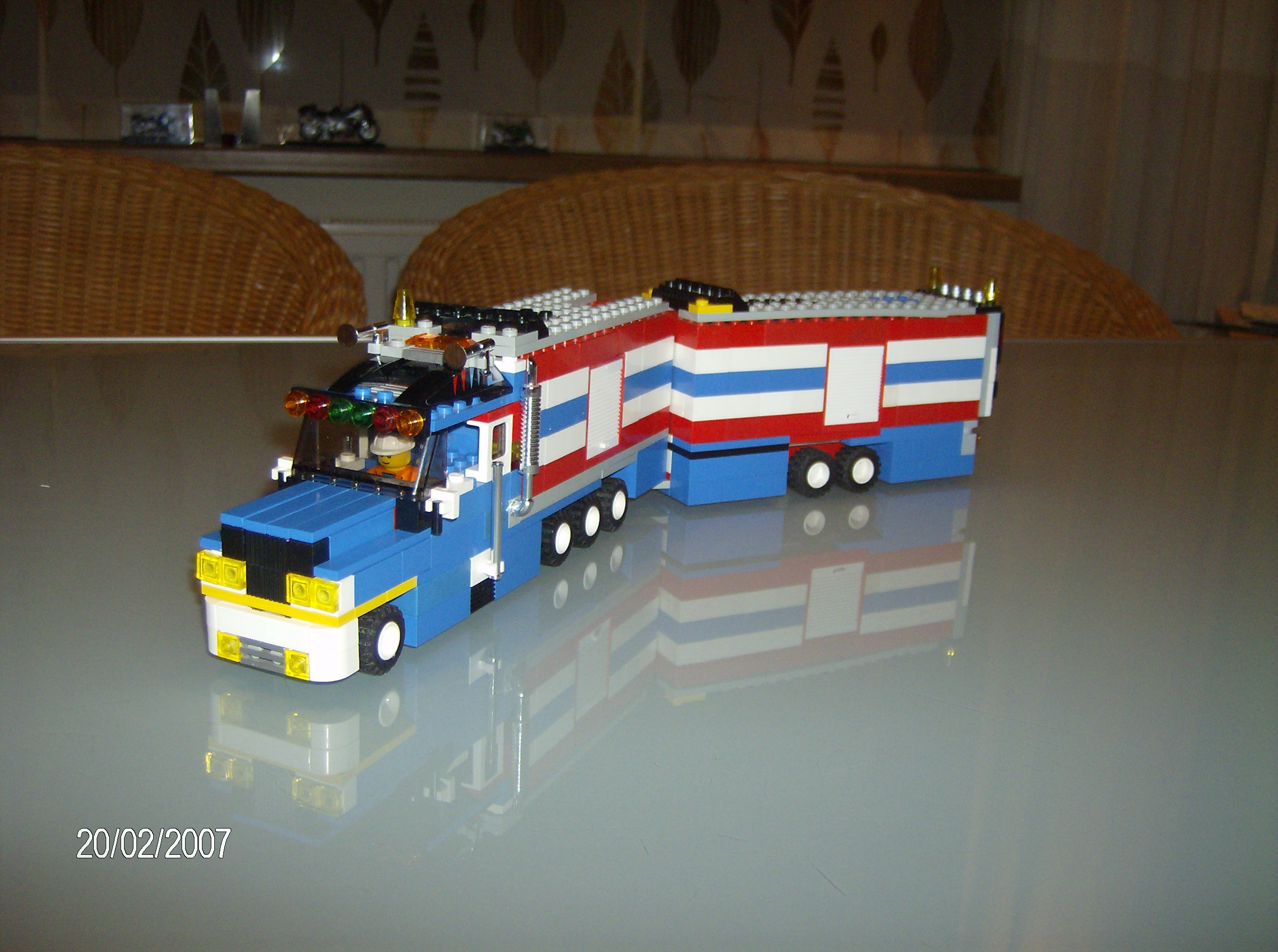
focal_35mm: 36
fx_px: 1326
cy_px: 476
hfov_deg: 51.5
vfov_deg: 39.5
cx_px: 639
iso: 200
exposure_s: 1/60
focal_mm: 6
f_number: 2.8
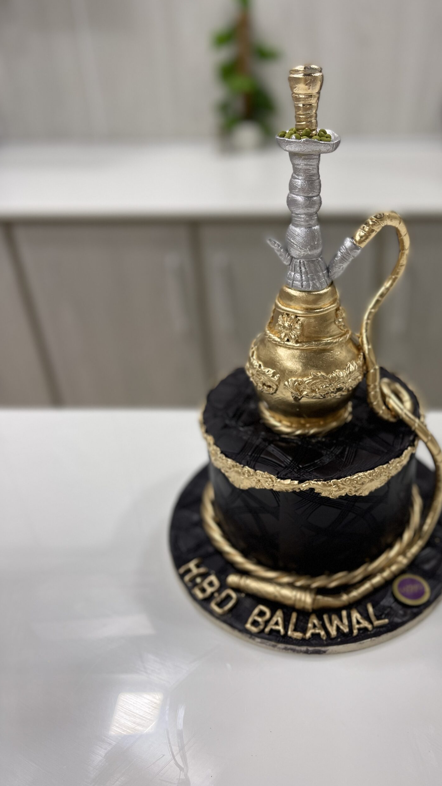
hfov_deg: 39.6
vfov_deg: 66.1
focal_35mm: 29
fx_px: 604
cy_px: 389
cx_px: 299
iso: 80
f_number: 1.6
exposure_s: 1/100
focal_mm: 5.1
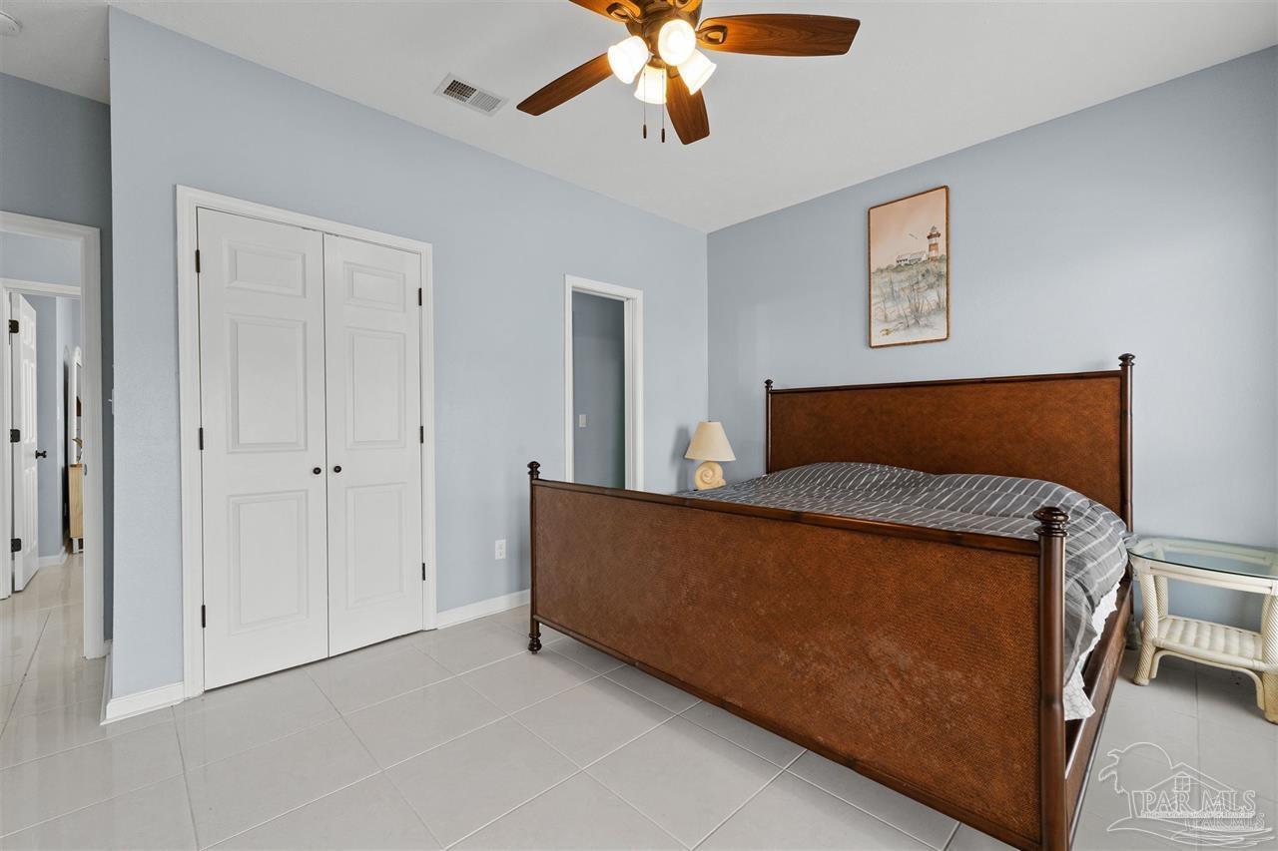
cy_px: 426
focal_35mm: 15
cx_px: 639
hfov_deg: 100.4
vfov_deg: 77.3
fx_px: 532
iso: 320
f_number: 8
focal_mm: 10
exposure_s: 1/4
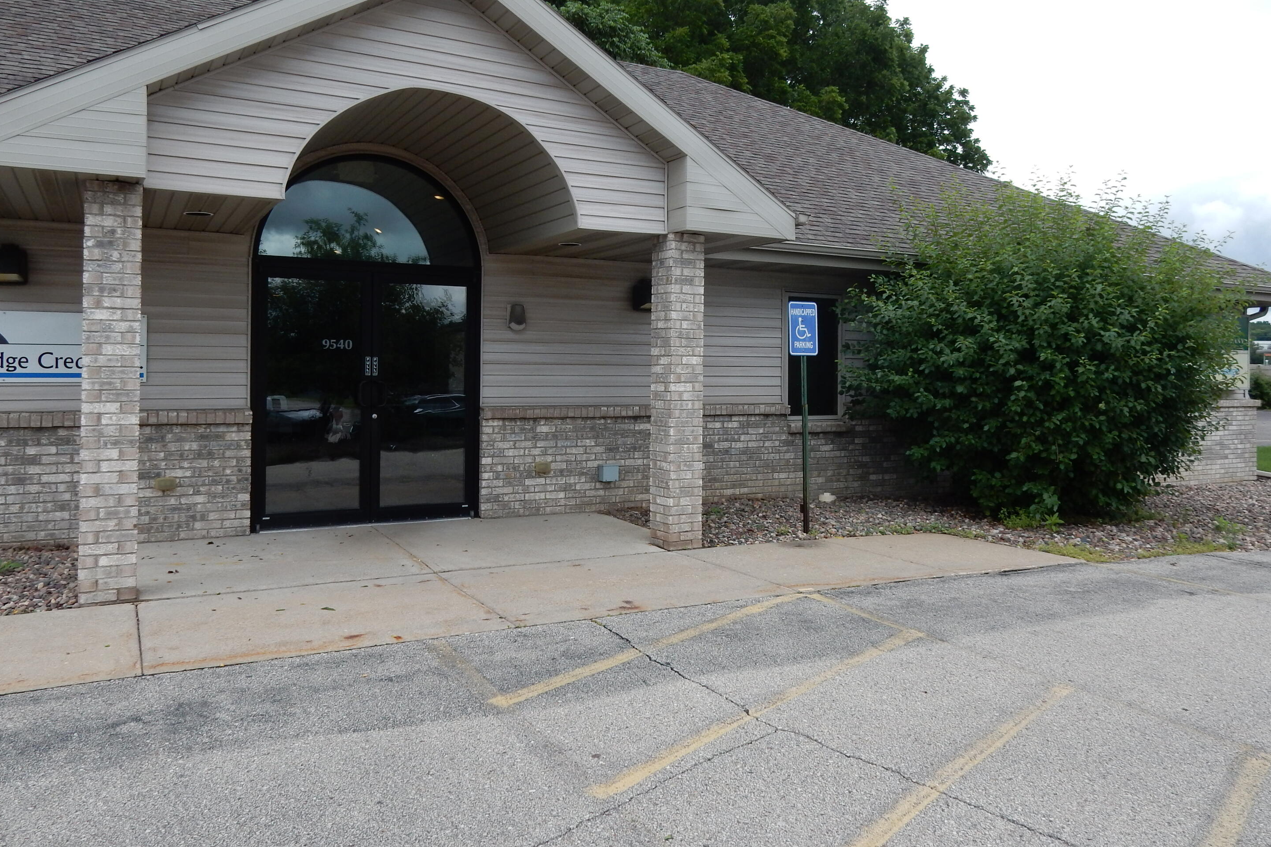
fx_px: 953
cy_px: 353
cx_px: 629
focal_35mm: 27
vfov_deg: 47.7
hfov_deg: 67.4
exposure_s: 1/640
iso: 125
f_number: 3.7
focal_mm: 4.5
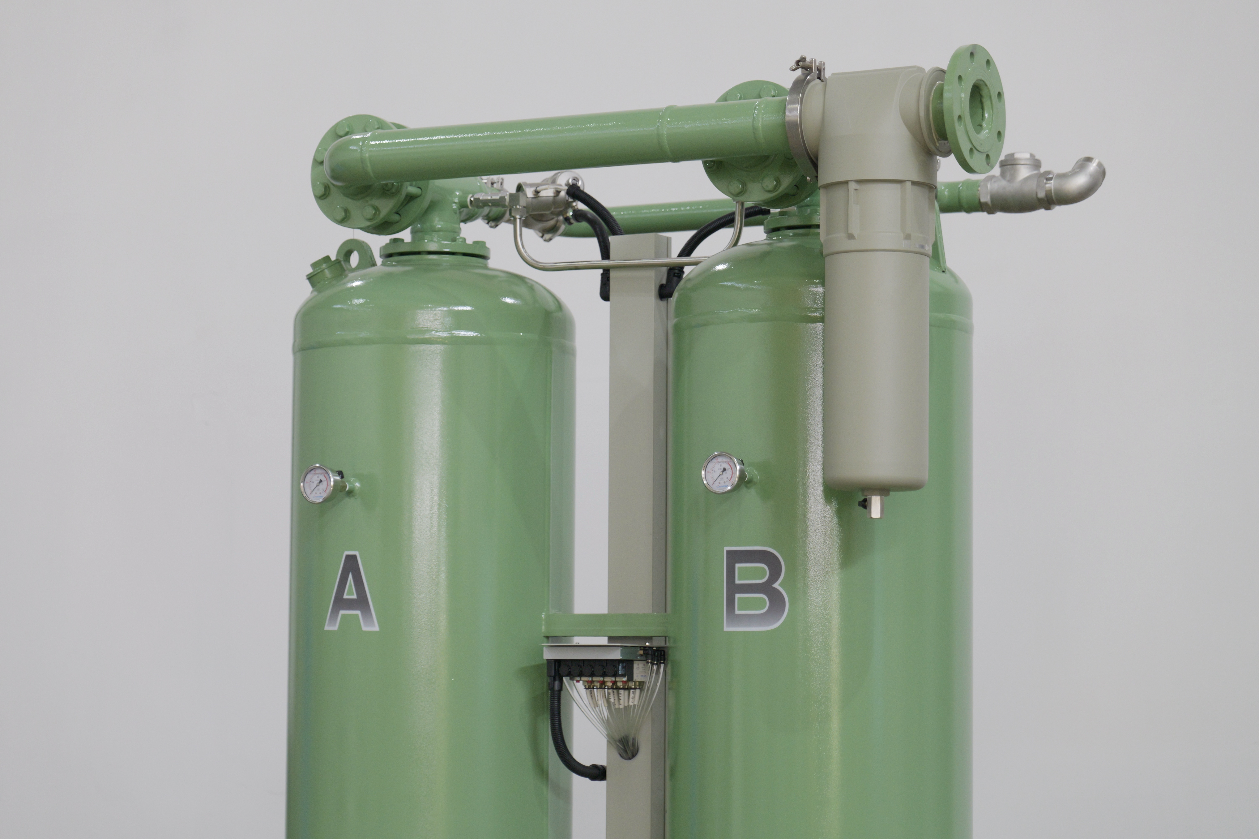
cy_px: 420
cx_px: 630
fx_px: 3462
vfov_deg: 13.8
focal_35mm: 99
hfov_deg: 20.6
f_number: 4
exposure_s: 1/100
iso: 1600
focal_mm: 99
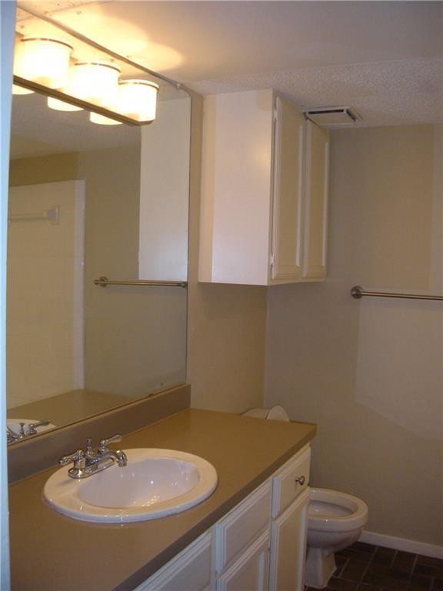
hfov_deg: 40.7
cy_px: 296
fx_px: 597
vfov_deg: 52.6
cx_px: 222
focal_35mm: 35
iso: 200
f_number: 3.8
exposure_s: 1/57.5
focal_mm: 5.9
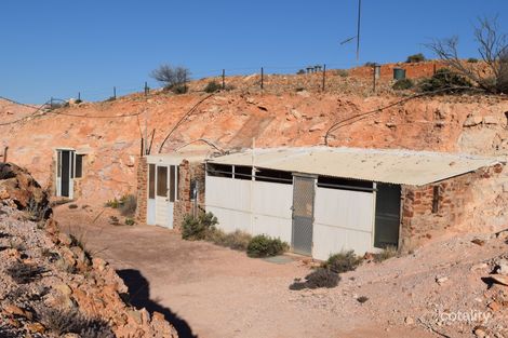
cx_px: 254
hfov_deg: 38.9
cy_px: 169
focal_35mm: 51
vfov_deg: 26.5
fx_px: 719
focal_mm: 34
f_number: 13
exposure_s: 1/640
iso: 200
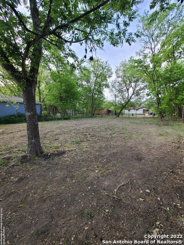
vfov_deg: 106.2
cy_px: 122
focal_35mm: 13
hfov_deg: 89.9
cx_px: 92
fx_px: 92
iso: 64
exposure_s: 1/421
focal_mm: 2.2
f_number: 2.2
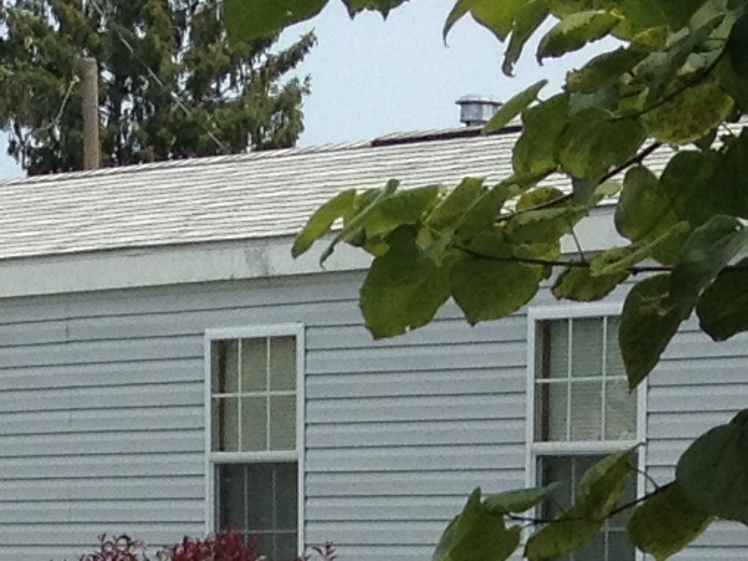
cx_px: 200
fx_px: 4862
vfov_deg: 6.2
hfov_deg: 8.8
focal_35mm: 225
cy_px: 1524
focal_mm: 4.28
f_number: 2.4
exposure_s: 1/1577
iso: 64
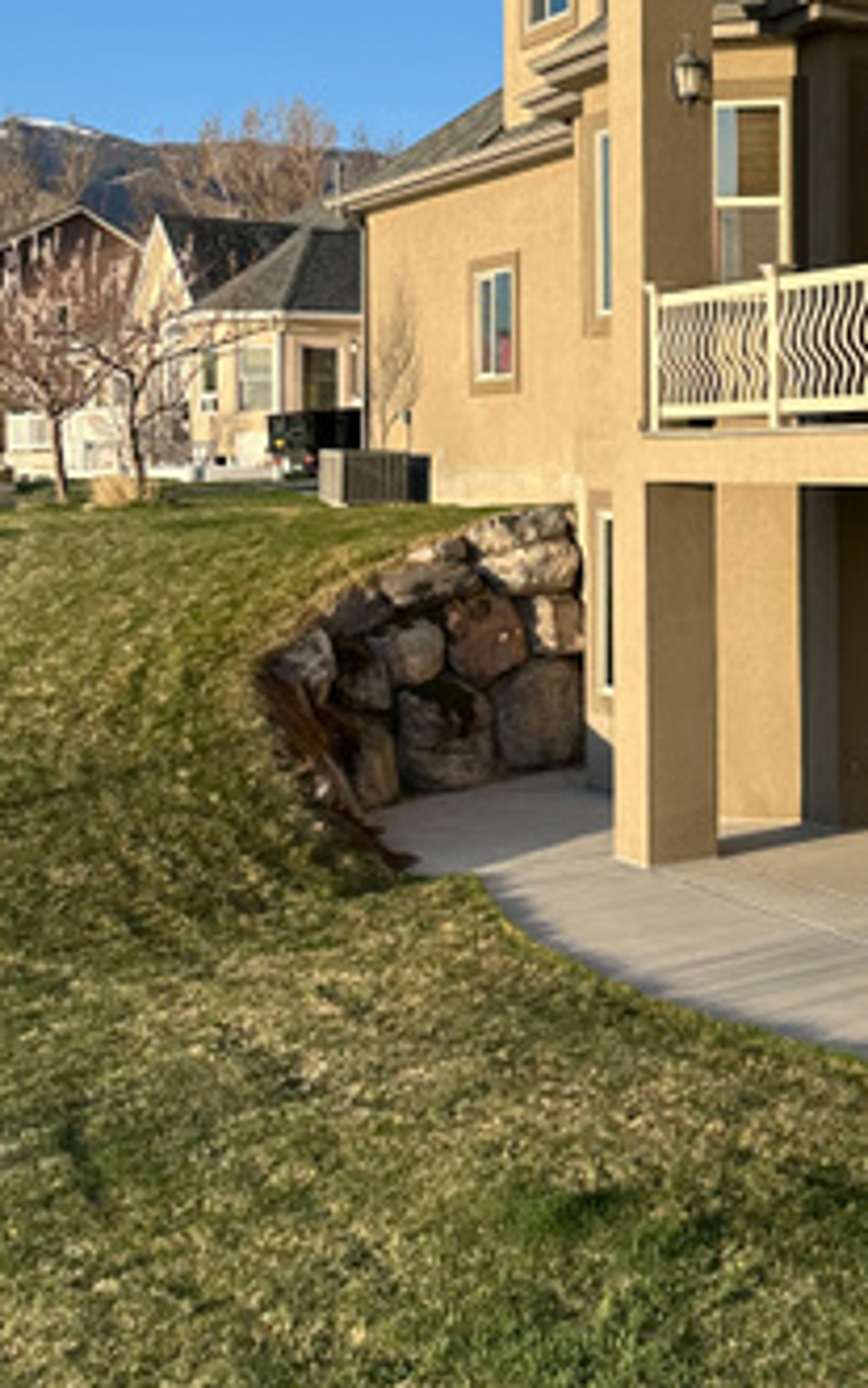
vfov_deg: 34.3
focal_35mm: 59
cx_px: 964
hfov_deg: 20.9
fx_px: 2232
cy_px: 478
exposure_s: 1/2591
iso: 80
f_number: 1.78
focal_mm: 6.86
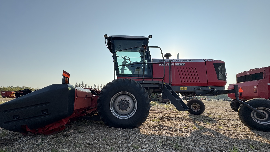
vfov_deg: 66.7
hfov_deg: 99.4
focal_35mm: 16
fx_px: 115
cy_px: 88
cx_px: 132
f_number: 2.2
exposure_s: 1/1477
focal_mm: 2.22
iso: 64
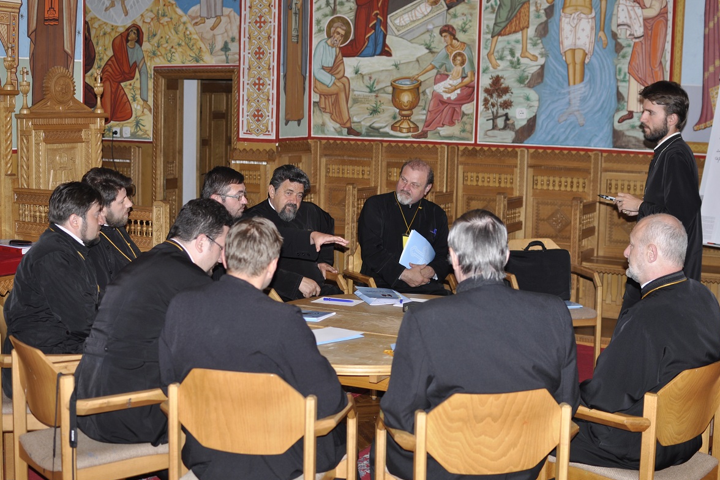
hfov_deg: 37.2
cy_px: 241
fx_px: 1070
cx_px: 358
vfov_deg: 25.3
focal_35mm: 54
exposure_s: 1/60
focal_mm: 35
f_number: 2.8
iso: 200
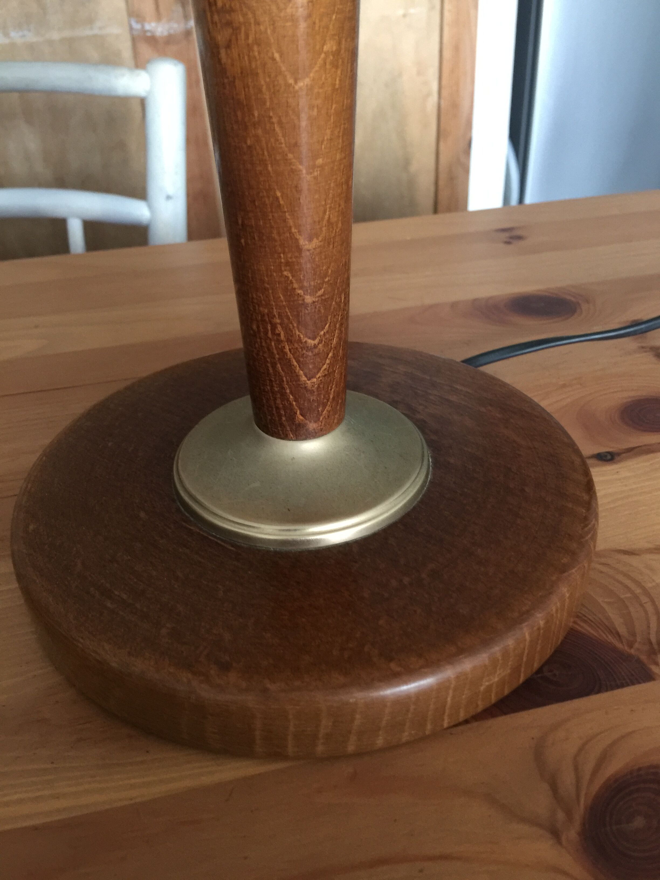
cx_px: 330
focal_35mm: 29
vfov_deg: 61.7
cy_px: 440
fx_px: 737
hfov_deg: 48.2
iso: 125
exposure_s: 1/17
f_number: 2.2
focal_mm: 4.15
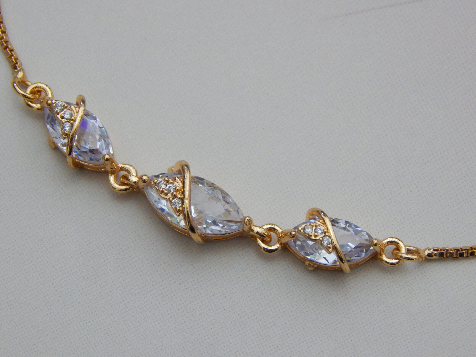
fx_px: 2200
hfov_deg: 12.3
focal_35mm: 160
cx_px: 238
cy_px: 178
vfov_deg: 9.3
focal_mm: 28.7
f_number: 5.1
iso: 400
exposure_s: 1/20
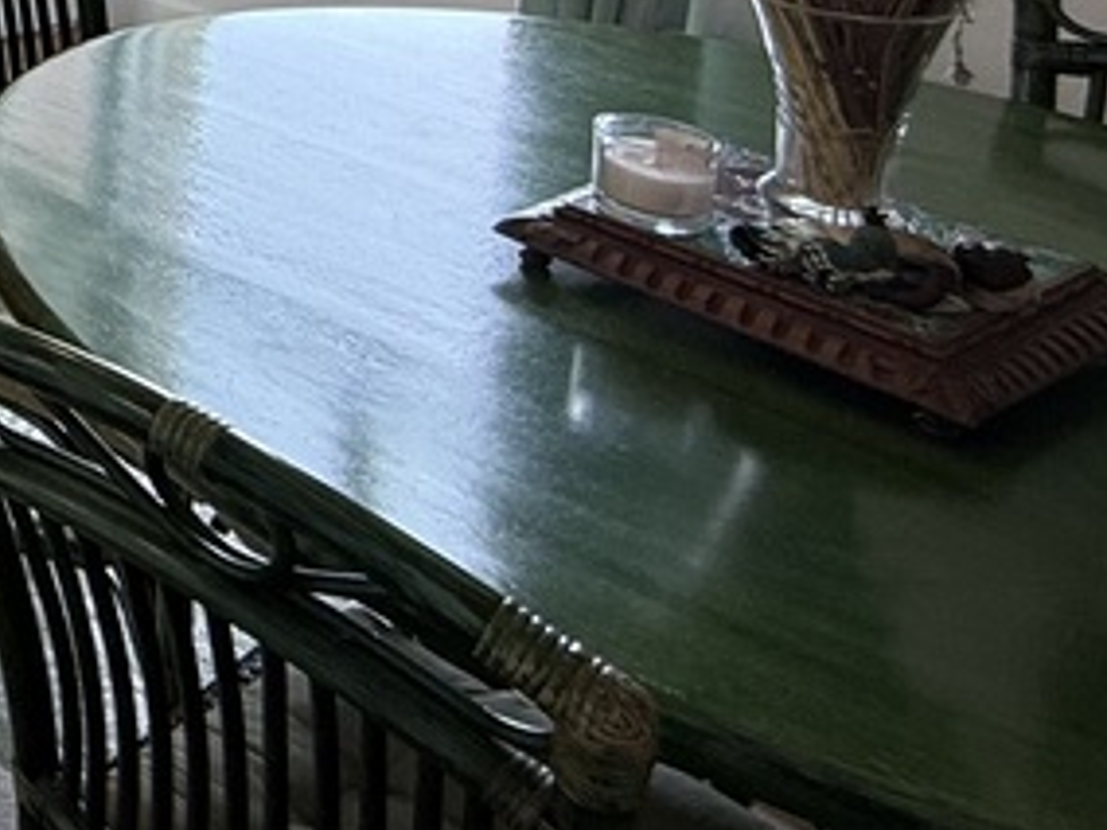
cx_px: -867
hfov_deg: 21.8
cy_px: -433
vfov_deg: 21.4
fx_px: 1823
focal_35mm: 57
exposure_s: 1/100
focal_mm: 2.22
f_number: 2.2
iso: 80
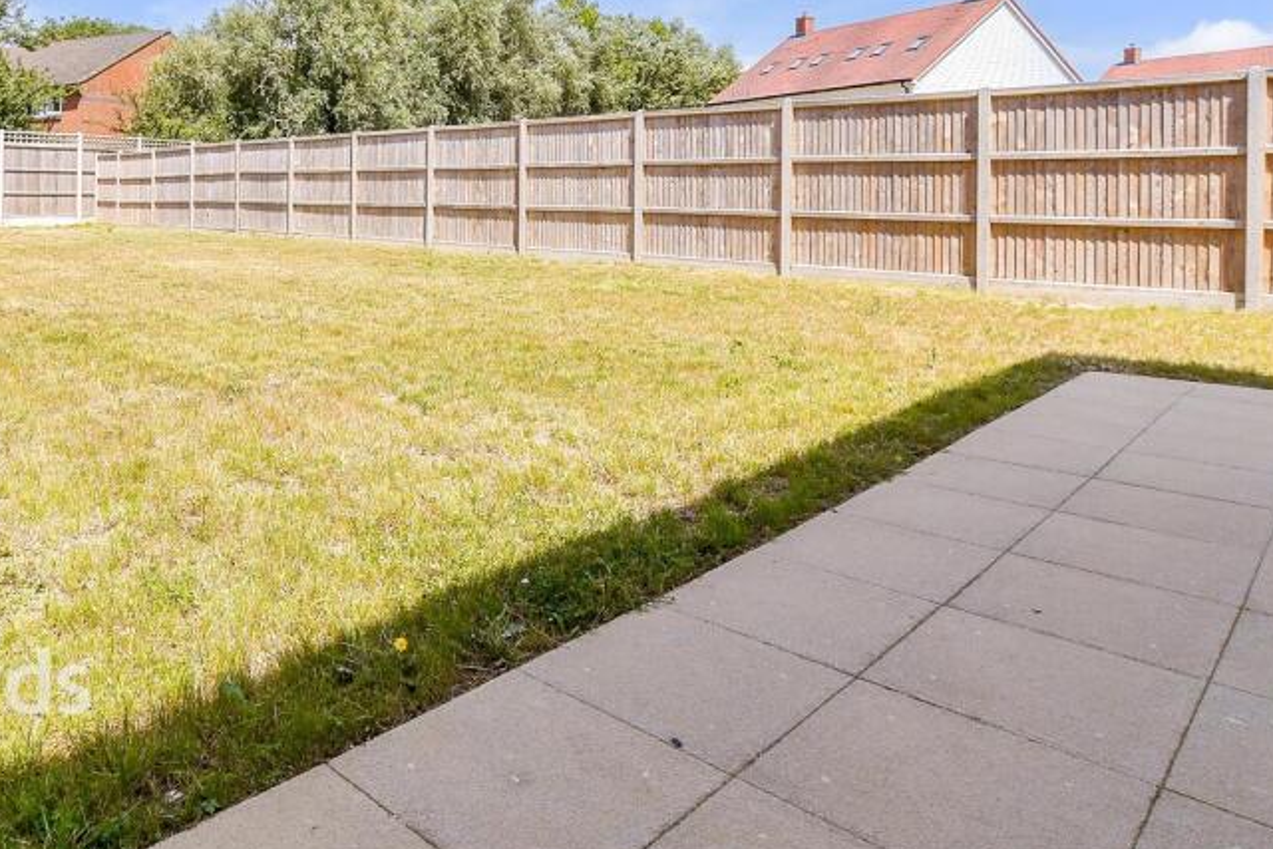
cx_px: 408
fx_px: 1415
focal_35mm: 40
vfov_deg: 32.8
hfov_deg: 47.5
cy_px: 218
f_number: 8
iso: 160
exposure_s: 1/320
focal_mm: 17
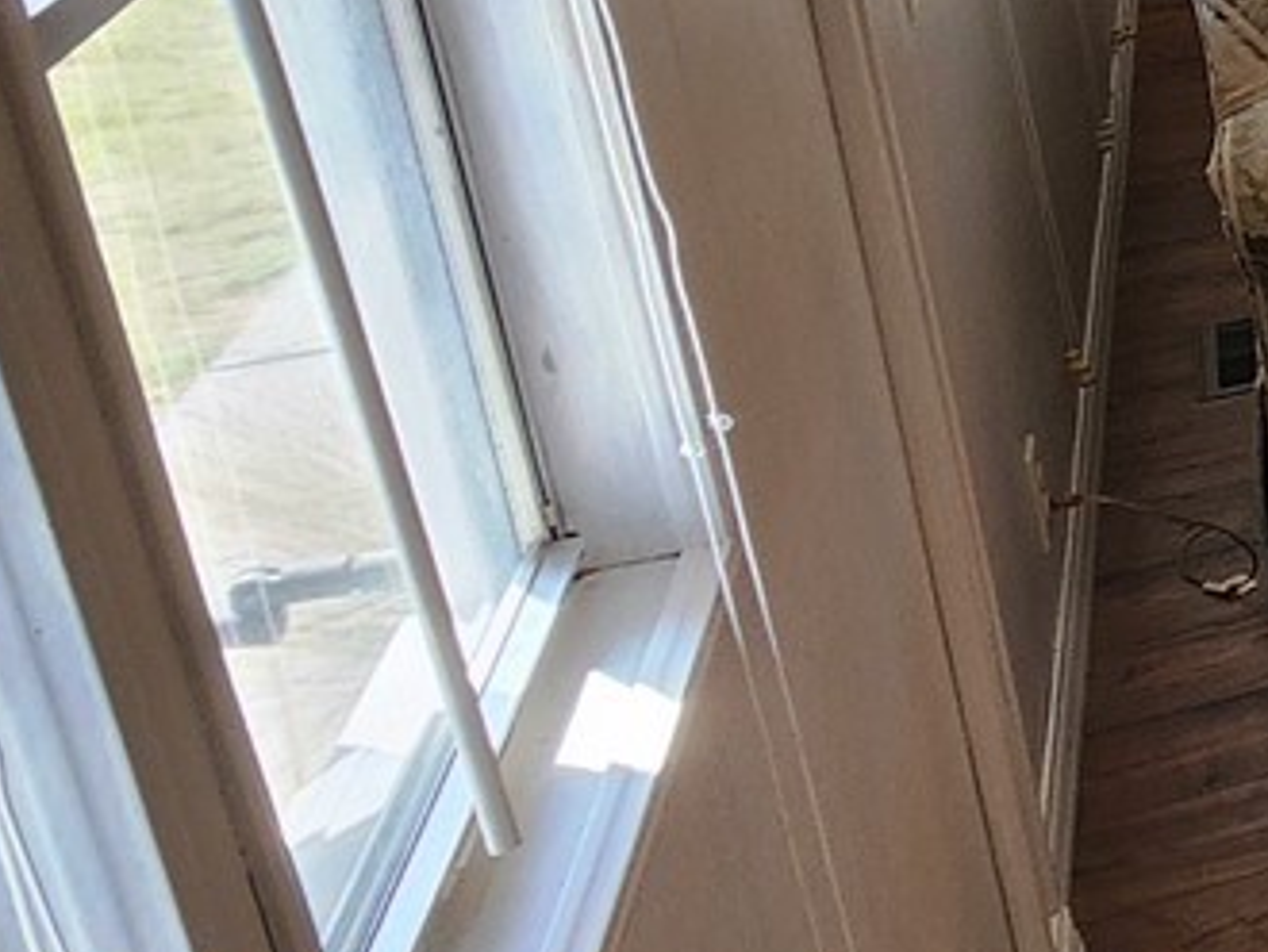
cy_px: -127
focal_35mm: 63
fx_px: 2309
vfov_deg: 21.9
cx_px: 2955
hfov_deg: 15.8
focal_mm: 2.2
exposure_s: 1/60
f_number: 2.2
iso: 160
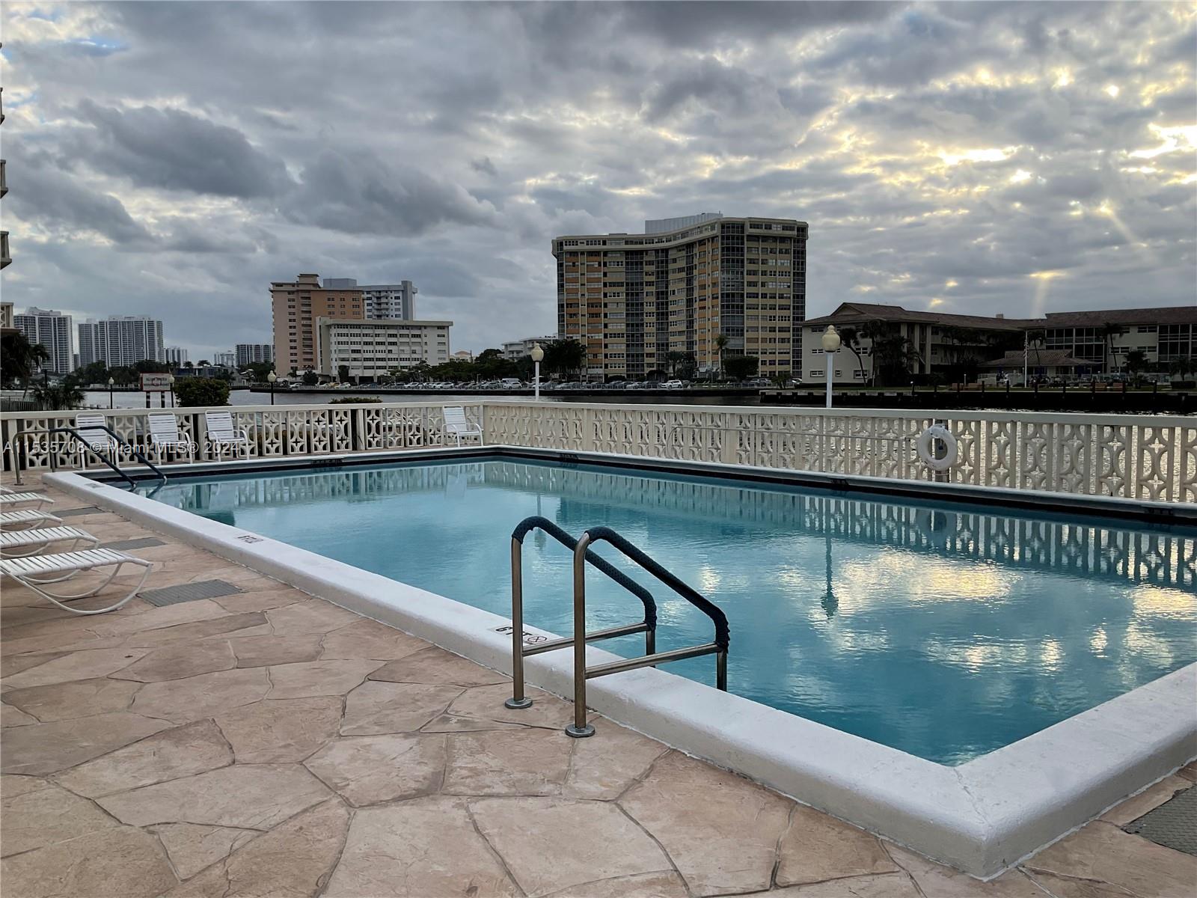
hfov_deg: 61.7
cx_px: 598
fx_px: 1003
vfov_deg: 48.2
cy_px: 449
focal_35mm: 29
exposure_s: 1/691
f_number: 1.8
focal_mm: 3
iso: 16
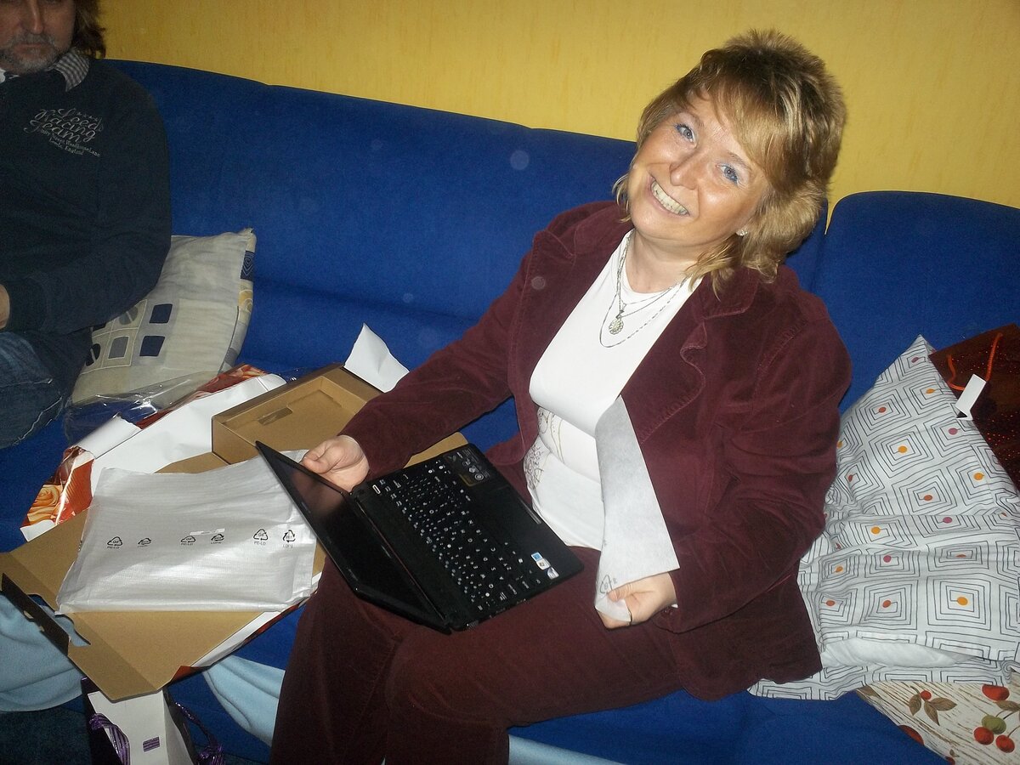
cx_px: 510
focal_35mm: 38
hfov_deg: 49.0
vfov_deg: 37.7
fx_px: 1120
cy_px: 382
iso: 160
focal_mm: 6.3
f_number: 4.5
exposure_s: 1/60
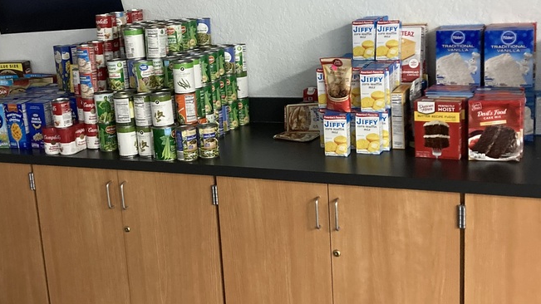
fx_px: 688
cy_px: 119
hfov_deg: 42.7
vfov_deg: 24.9
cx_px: 222
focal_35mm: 48
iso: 640
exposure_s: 1/30
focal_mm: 3.99
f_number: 1.8
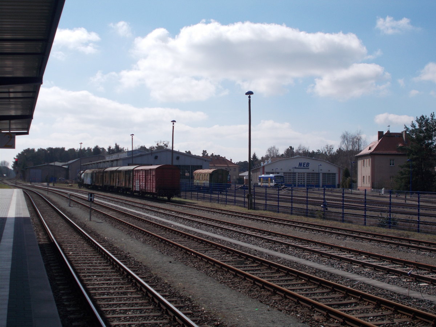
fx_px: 630
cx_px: 218
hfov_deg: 38.2
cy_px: 164
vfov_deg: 29.1
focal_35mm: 50
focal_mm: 9
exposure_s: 1/200
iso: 80
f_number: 11.3
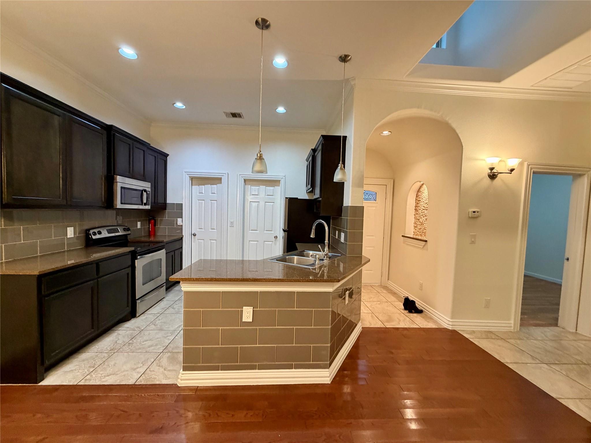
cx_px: 296
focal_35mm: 14
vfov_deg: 85.7
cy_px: 222
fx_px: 239
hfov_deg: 102.1
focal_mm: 2.22
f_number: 2.2
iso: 320
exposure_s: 1/60
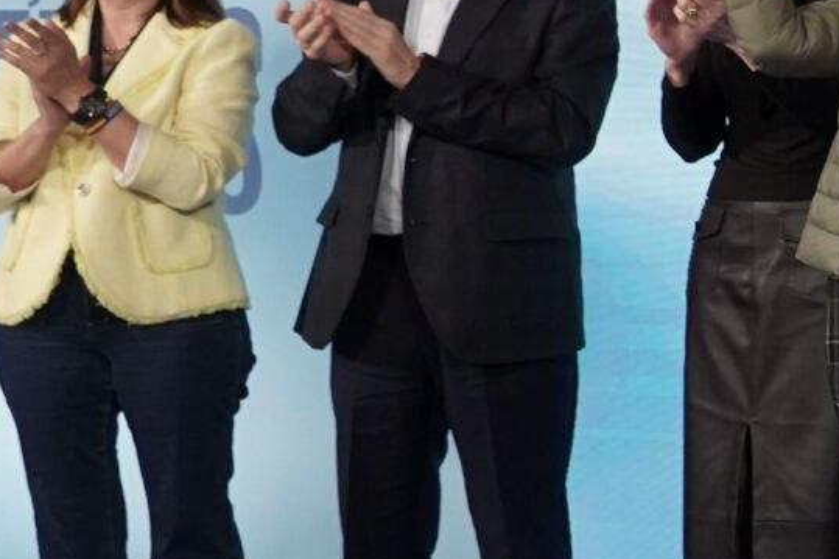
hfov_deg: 14.2
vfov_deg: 12.0
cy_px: 166
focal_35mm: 114
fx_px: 2656
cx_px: 1807
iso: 1600
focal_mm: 24
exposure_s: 1/200
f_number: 4
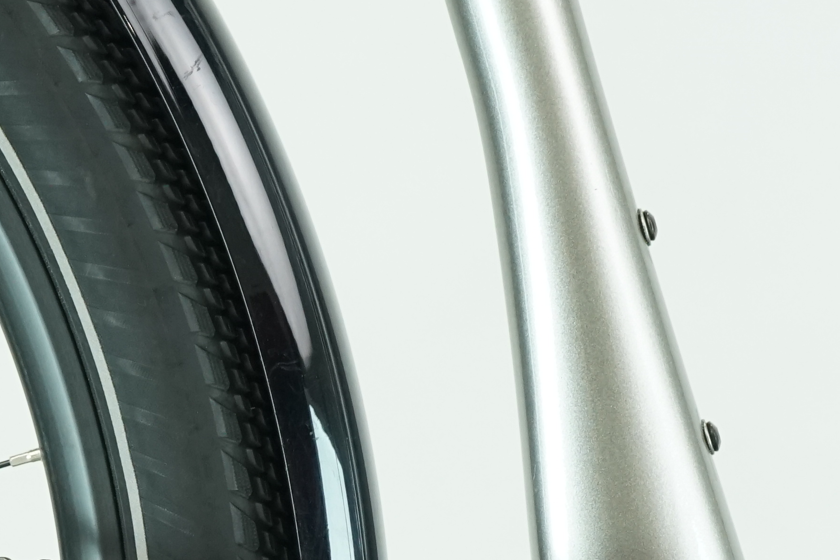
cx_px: 174
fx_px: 3546
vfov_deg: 8.8
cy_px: 910
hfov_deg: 13.4
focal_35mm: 152
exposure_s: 1/200
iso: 1600
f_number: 5.6
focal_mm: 45
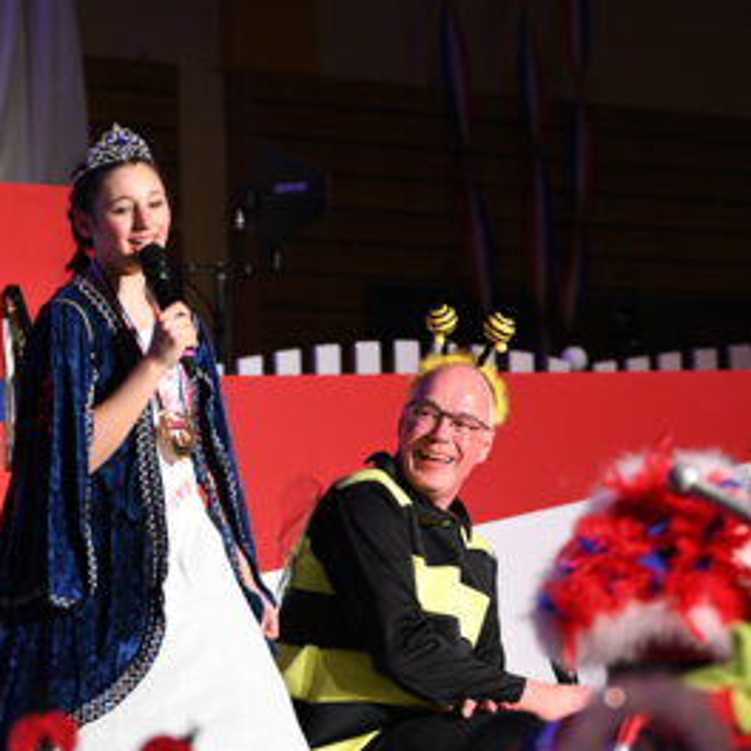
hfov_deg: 7.8
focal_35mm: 224
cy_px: 418
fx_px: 5498
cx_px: 374
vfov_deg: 7.8
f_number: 3.2
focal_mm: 116
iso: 2000
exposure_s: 1/400
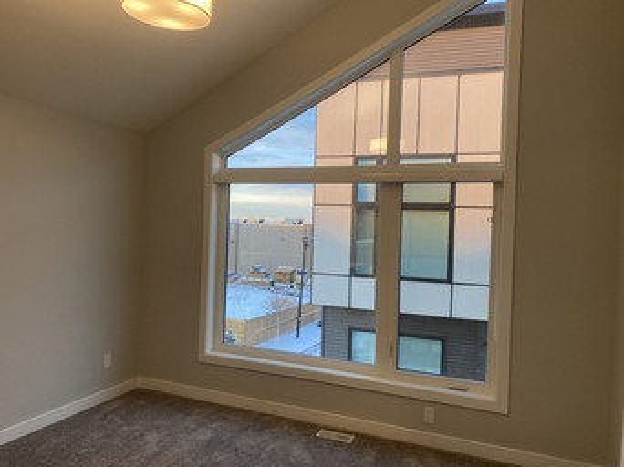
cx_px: 312
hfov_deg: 67.3
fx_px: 468
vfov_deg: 53.0
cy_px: 234
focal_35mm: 26
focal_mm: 4.25
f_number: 1.8
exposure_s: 1/120
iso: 100
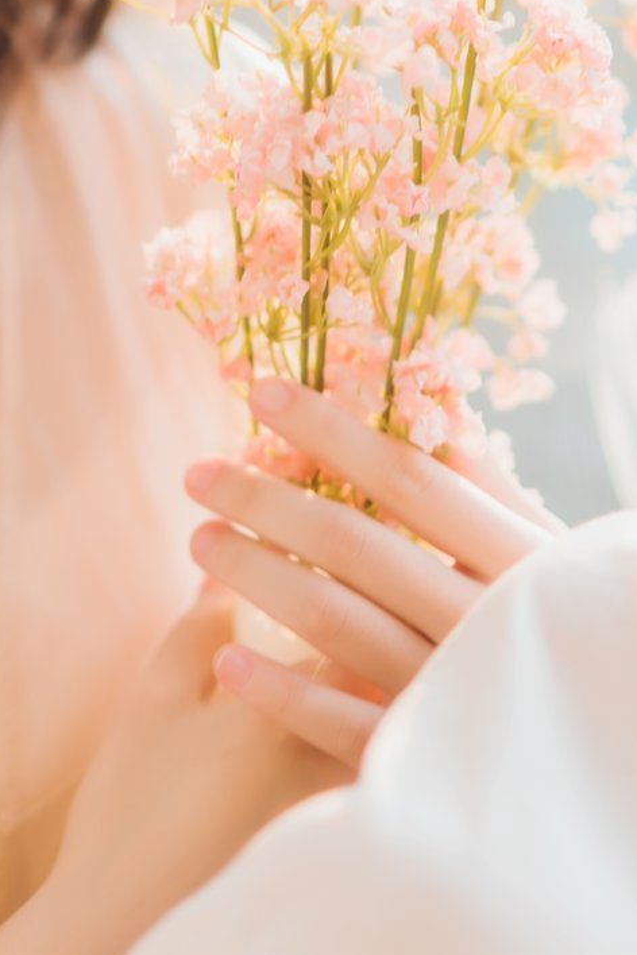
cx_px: -16
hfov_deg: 10.7
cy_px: -111
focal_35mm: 127
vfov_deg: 15.7
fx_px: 3371
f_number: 1.4
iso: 125
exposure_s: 1/320
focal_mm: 50
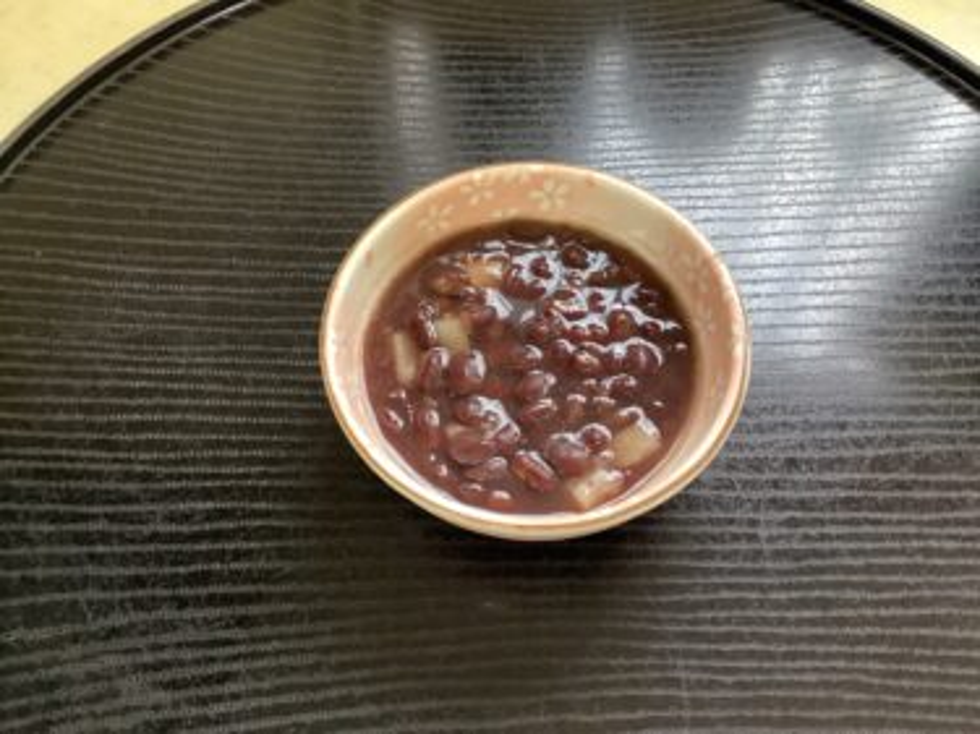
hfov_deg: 58.4
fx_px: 877
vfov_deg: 45.4
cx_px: 490
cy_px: 367
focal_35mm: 31
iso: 320
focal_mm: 3.3
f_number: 2.4
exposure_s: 1/50
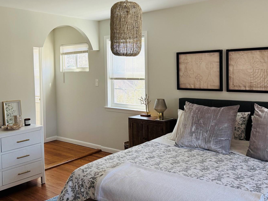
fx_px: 286
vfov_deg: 38.5
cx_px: 131
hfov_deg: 50.1
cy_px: 79
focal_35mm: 37
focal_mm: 6.76
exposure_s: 1/167
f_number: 1.78
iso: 200
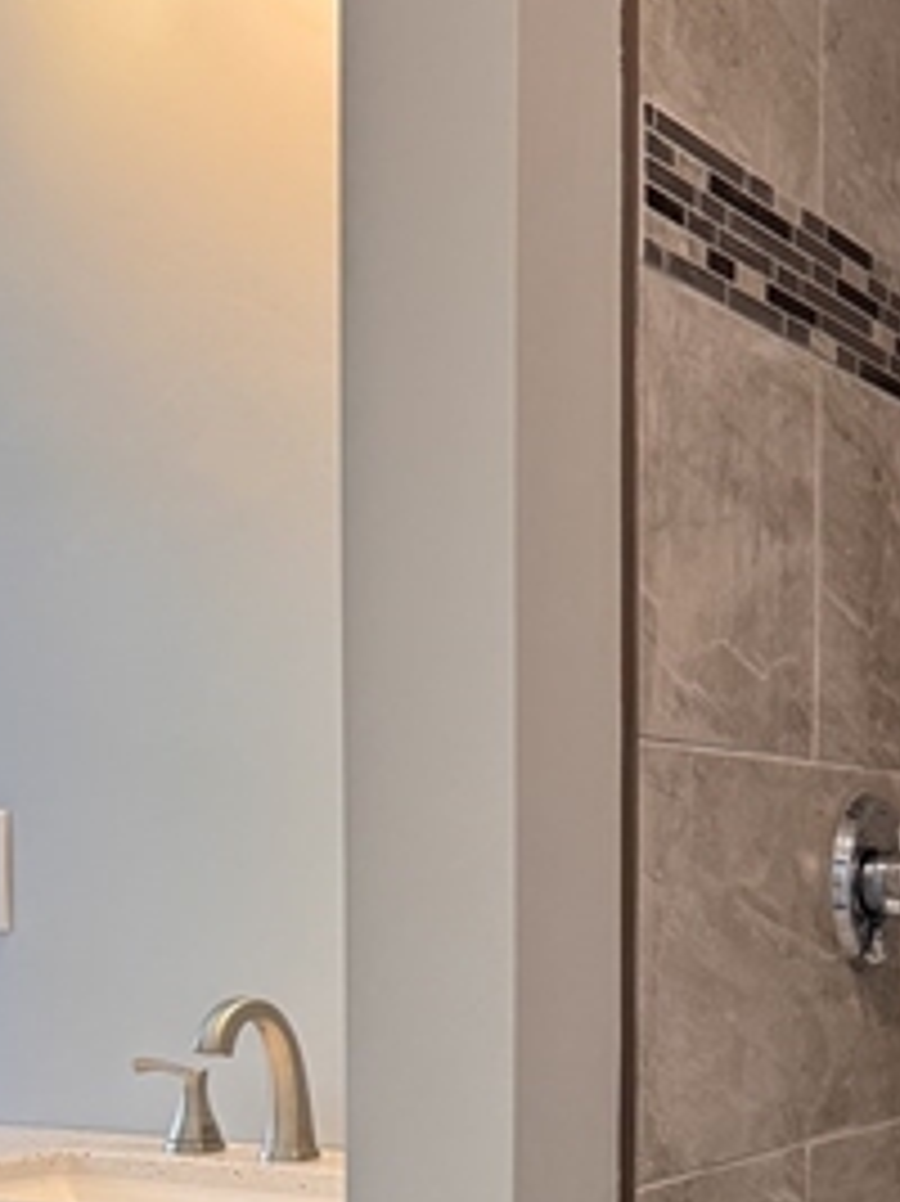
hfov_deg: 20.1
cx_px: 1062
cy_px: 1157
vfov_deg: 26.9
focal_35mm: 69
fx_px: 2394
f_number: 1.78
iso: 200
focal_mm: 6.76
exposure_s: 1/120
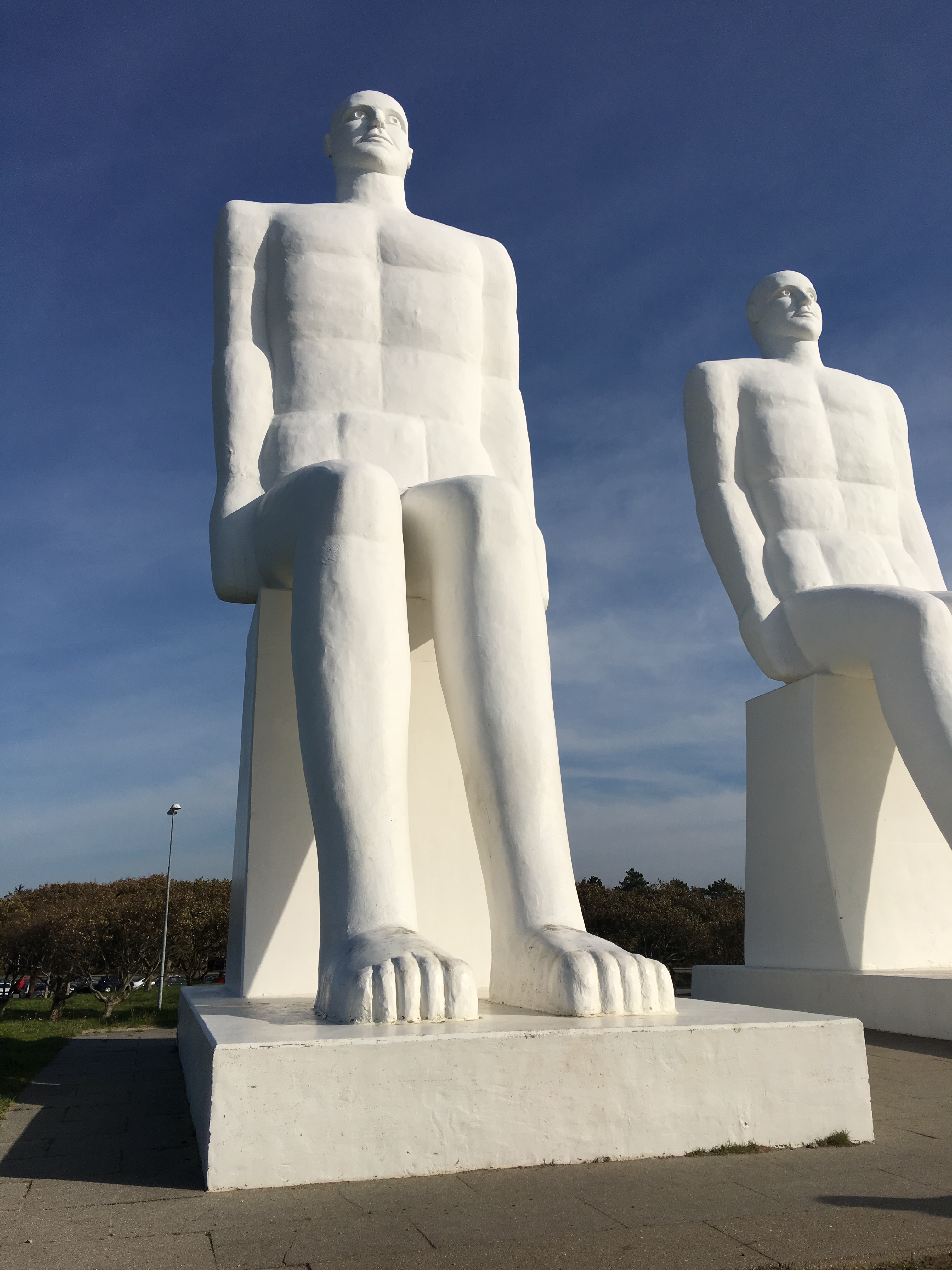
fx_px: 1063
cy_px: 635
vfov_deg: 61.7
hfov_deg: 48.2
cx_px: 476
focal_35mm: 29
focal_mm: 4.15
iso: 25
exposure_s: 1/4808
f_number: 2.2
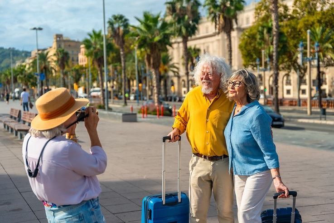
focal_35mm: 51
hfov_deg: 38.8
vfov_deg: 26.4
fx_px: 474
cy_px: 112
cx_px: 167
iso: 100
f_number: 2.8
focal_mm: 51.1
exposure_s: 1/1600
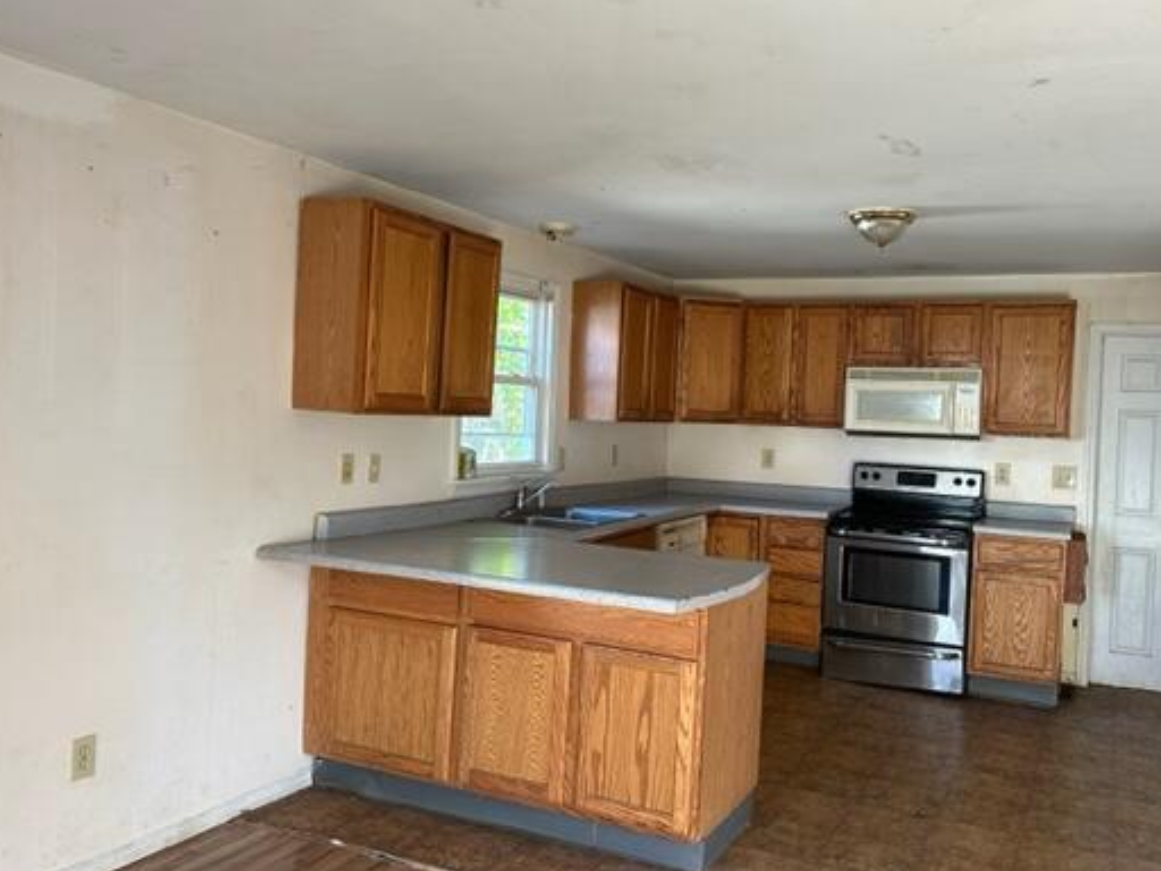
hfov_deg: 59.6
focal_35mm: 30
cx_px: 673
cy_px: 426
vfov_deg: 46.8
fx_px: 1006
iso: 200
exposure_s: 1/121
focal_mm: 6.86
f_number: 1.78
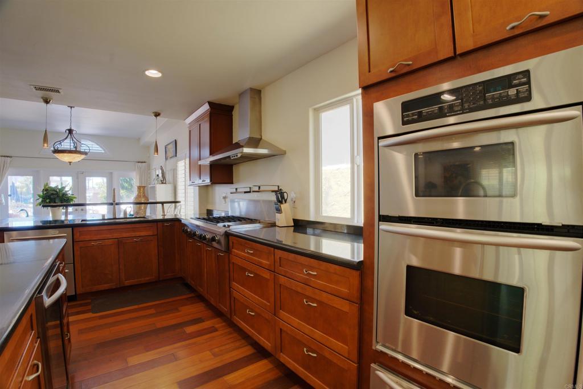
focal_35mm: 16
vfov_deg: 73.8
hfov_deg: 96.7
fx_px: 259
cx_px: 292
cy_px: 194
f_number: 8
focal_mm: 16
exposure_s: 1/40
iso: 250
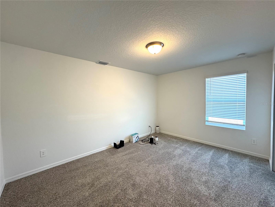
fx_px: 111
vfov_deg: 85.7
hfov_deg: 102.1
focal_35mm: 14
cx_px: 138
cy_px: 104
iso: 320
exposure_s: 1/120
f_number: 2.2
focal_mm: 2.22
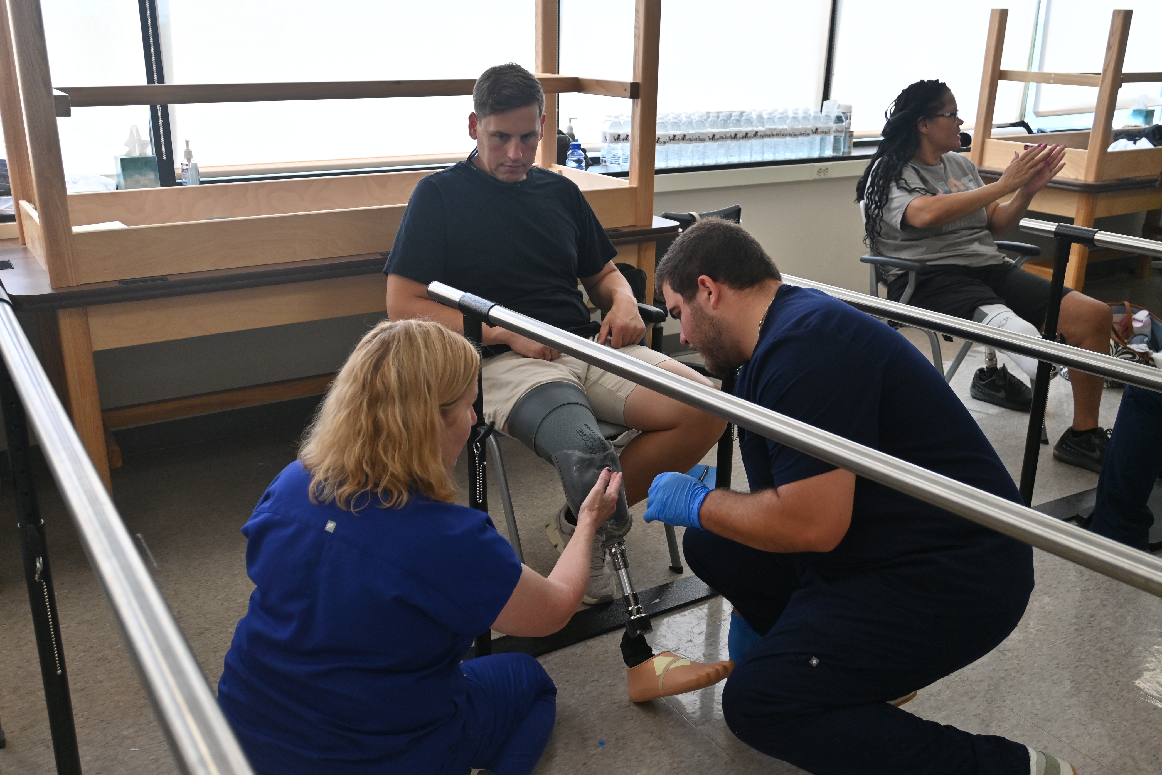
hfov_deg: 58.3
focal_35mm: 32
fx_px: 1041
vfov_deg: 40.8
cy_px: 388
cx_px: 581
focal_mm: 21.5
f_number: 4
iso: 280
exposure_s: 1/250
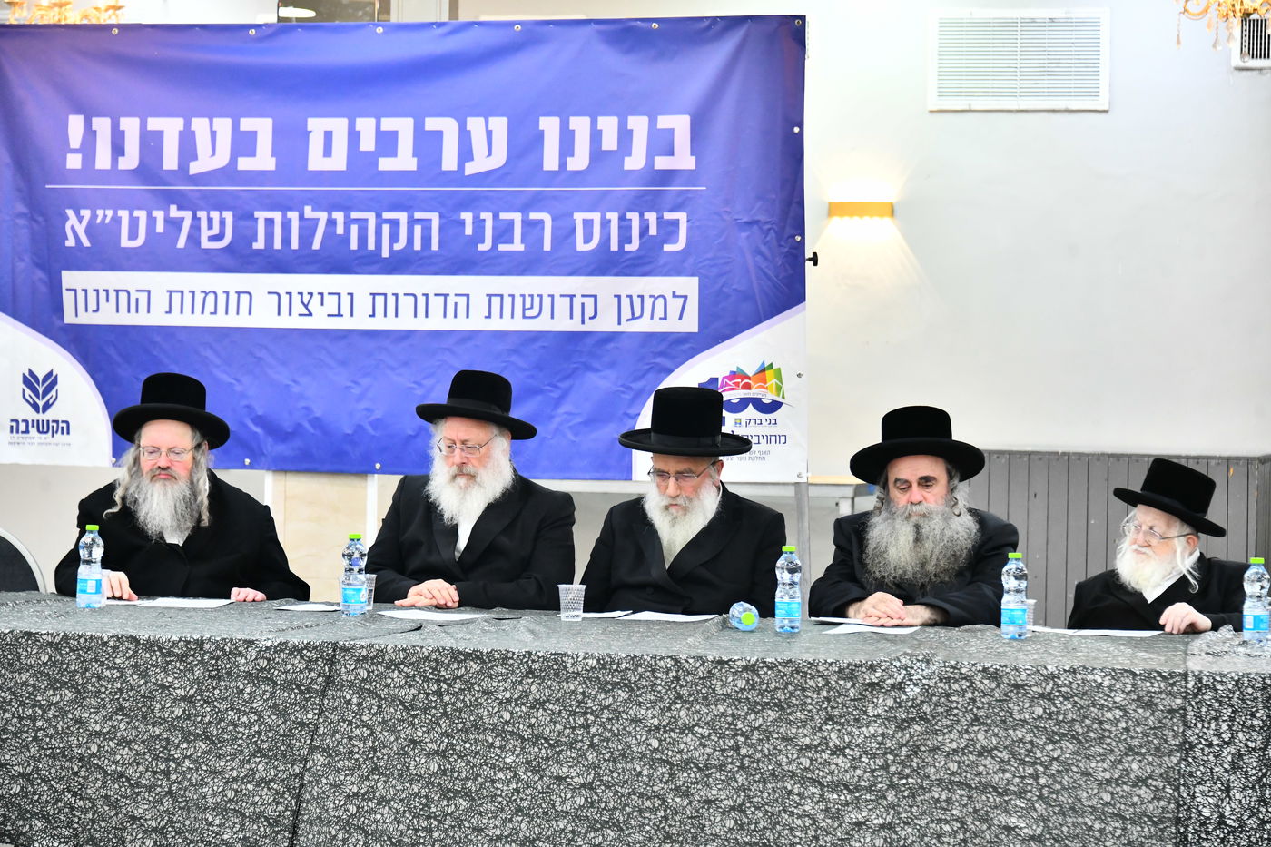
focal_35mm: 135
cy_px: 424
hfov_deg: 15.2
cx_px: 636
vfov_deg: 10.2
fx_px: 4765
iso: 3200
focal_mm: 135
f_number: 5.6
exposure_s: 1/125
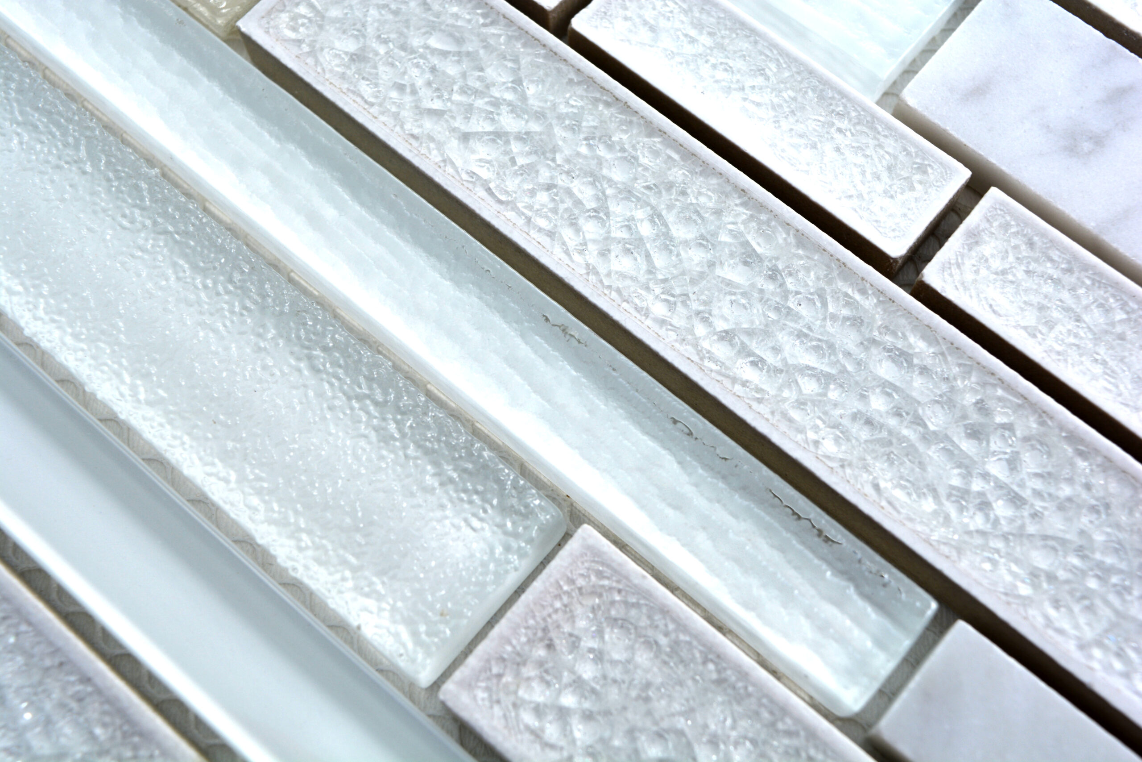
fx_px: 1523
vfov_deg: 28.1
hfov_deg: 41.1
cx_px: 571
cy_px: 381
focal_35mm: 48
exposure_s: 1/60
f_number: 8
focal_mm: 32
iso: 110
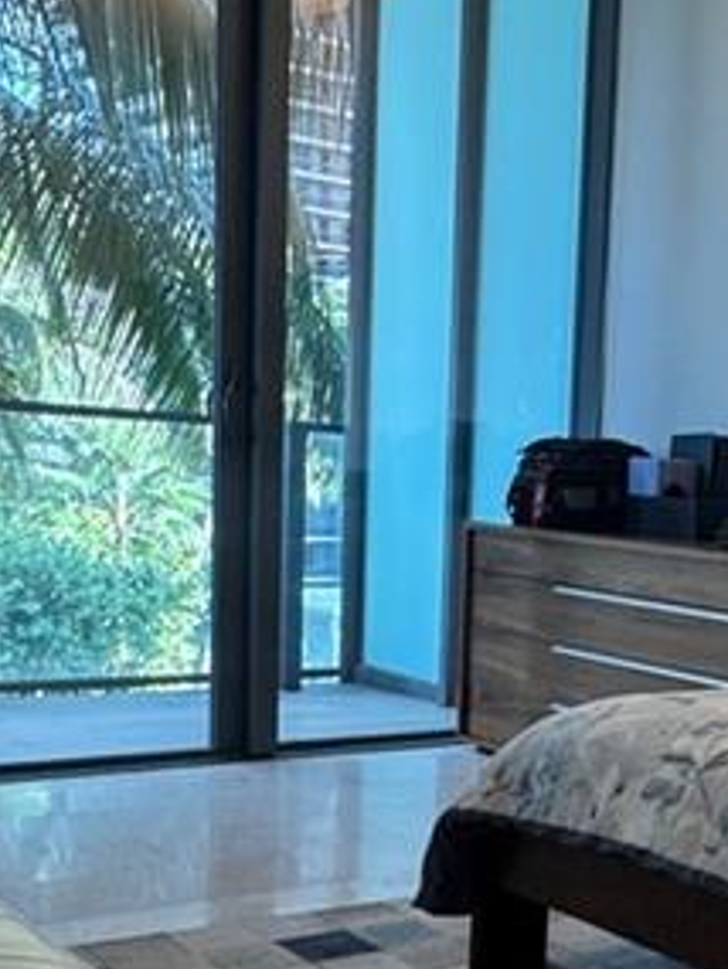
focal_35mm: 59
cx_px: 820
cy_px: 707
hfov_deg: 23.2
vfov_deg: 32.2
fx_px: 1653
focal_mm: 2.22
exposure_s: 1/120
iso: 320
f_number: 2.2
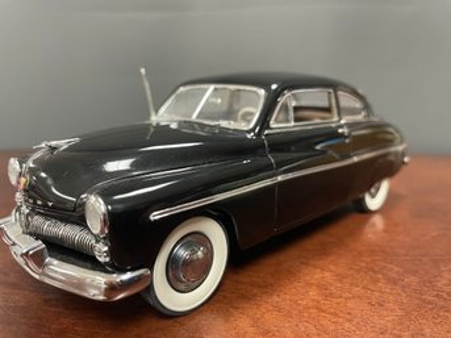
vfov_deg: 53.0
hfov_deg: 67.3
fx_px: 339
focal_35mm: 26
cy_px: 169
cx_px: 226
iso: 500
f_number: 1.6
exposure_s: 1/40
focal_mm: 4.2
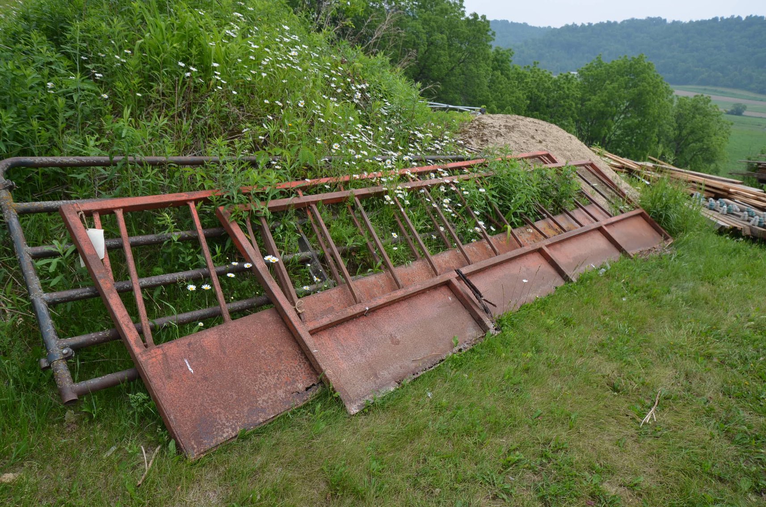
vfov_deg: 52.9
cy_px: 254
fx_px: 510
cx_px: 383
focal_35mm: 24
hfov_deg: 73.9
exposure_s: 1/250
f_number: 8
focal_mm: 16
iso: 160
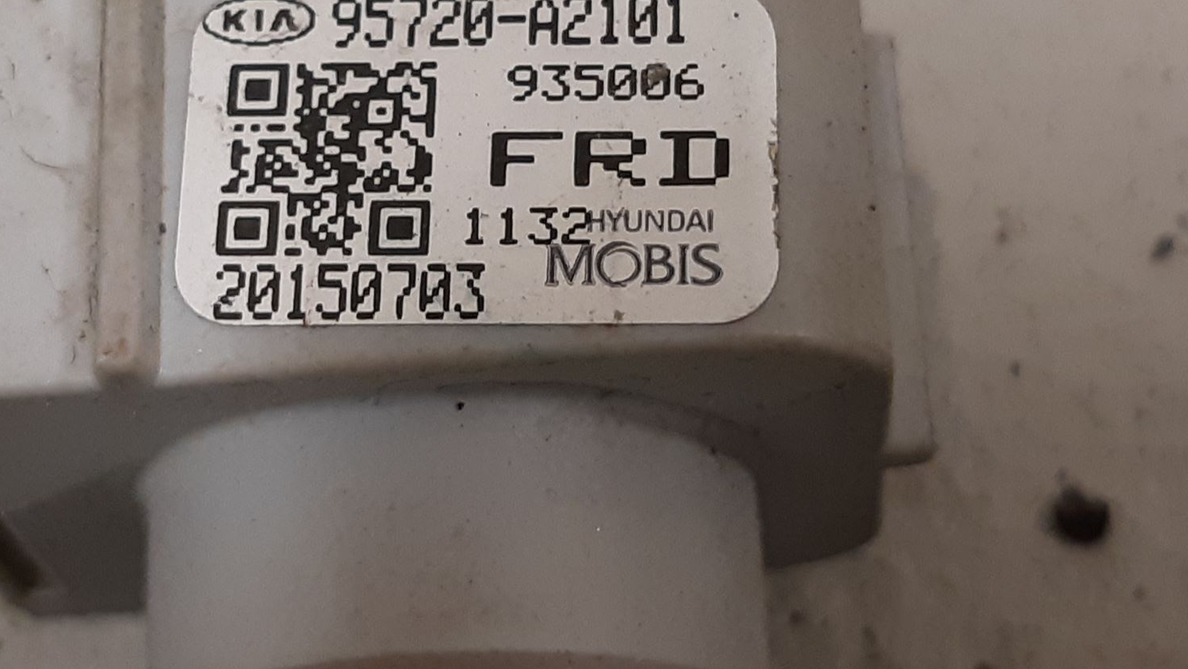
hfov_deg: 51.3
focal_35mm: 39
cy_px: 98
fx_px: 1229
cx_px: 477
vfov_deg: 29.5
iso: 160
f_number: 1.7
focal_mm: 3.93
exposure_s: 1/50
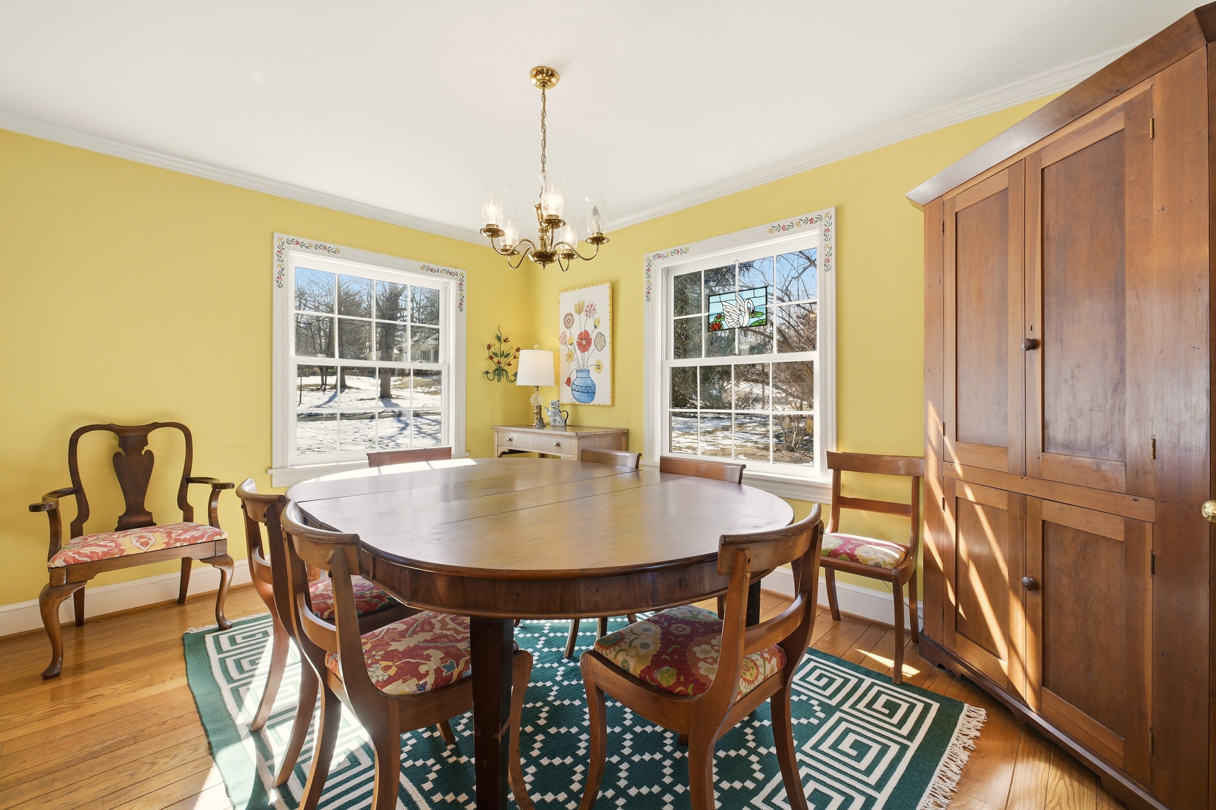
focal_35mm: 15
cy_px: 405
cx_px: 608
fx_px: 506
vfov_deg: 77.3
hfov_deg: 100.4
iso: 800
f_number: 6.3
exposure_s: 1/4000
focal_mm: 10
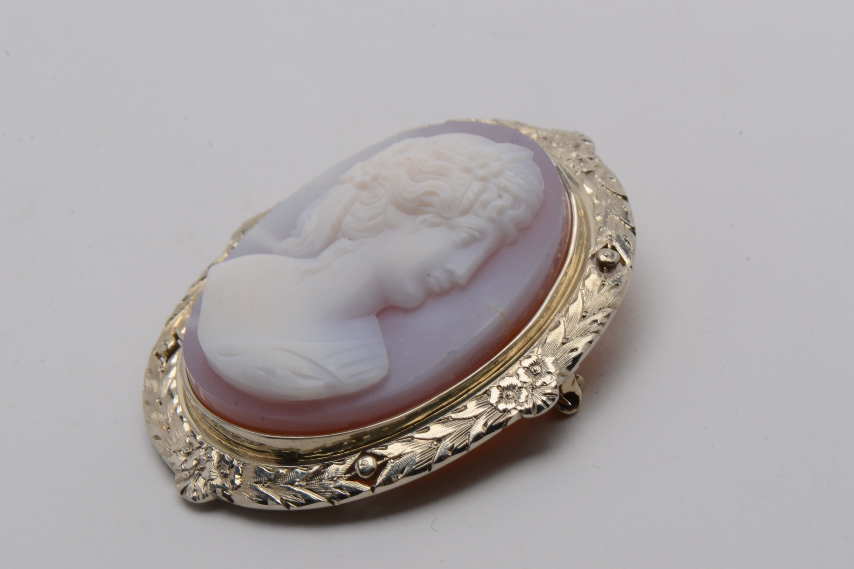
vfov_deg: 10.7
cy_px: 285
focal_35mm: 129
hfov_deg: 15.9
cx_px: 424
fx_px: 3048
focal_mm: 85
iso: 200
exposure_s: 1/125
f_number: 20
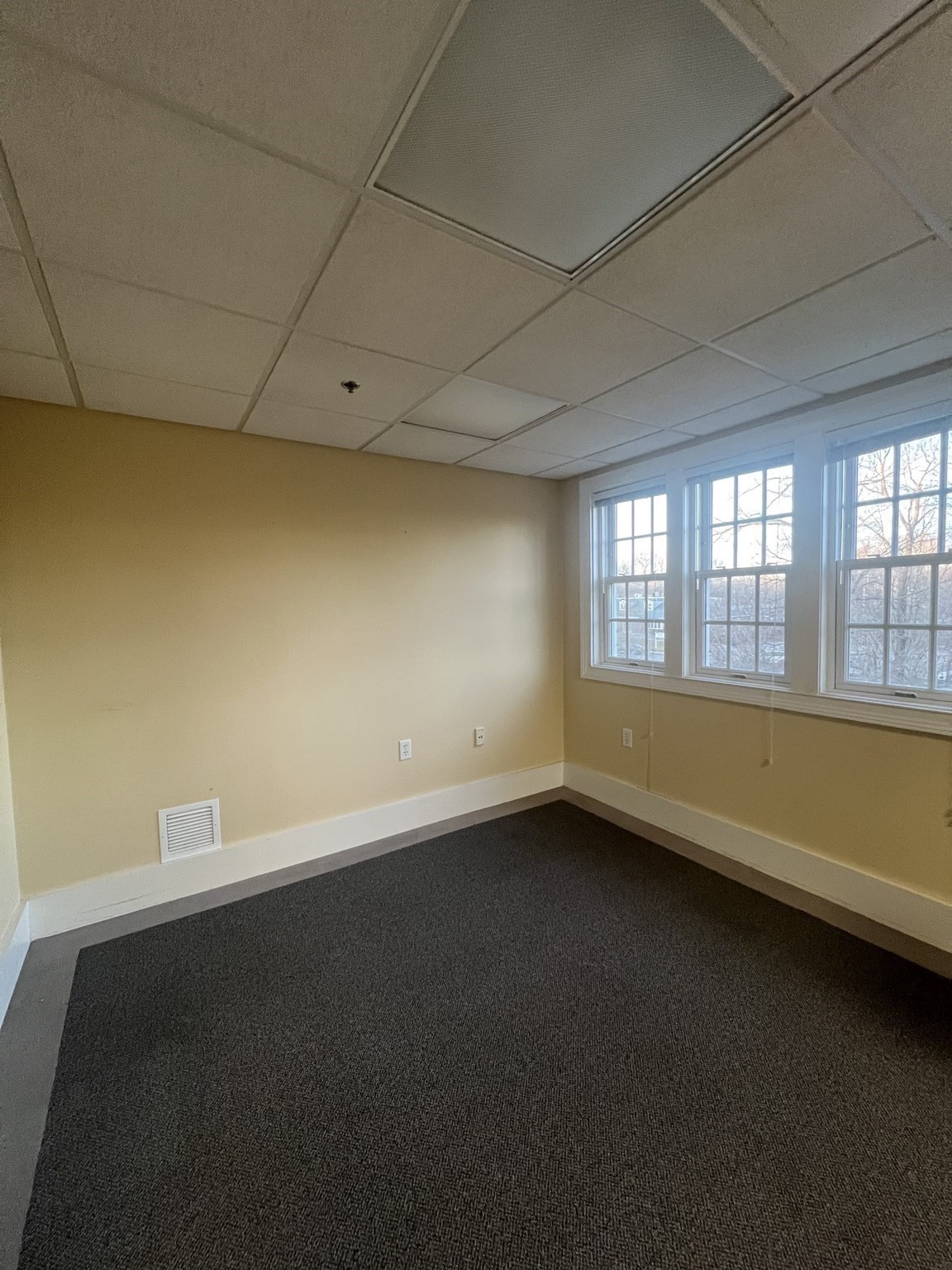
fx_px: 477
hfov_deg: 89.9
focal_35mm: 13
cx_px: 476
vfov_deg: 106.2
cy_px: 635
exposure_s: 1/60
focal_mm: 1.57
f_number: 1.8
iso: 320
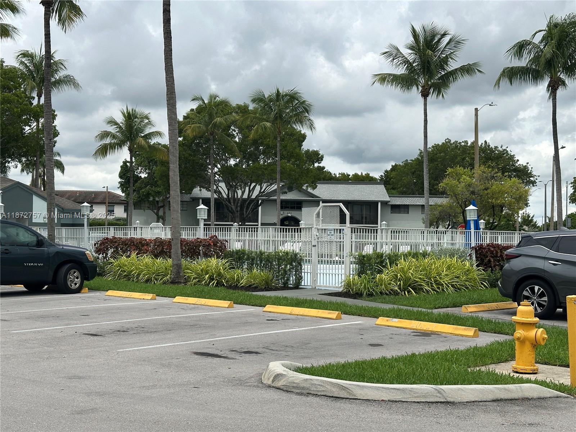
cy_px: 216
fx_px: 799
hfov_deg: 39.7
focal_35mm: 48
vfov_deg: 30.3
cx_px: 288
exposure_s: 1/4184
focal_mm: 6.86
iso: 64
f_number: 1.78
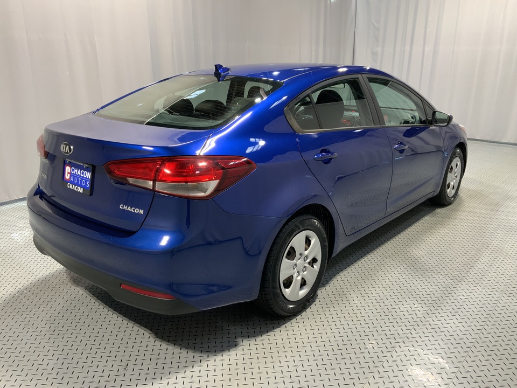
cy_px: 194
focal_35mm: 29
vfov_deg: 48.2
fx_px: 433
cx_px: 258
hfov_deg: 61.7
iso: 80
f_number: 1.8
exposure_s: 1/60
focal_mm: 3
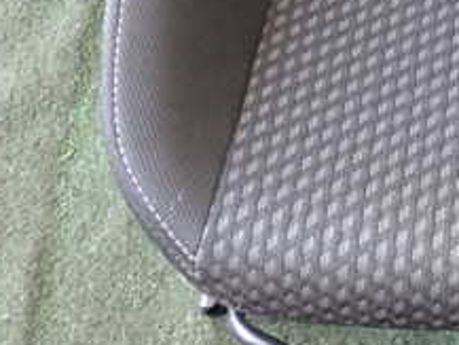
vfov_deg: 13.9
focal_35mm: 105
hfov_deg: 17.7
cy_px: 4
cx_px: 573
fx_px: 1393
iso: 640
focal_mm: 6.83
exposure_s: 1/40
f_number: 2.7
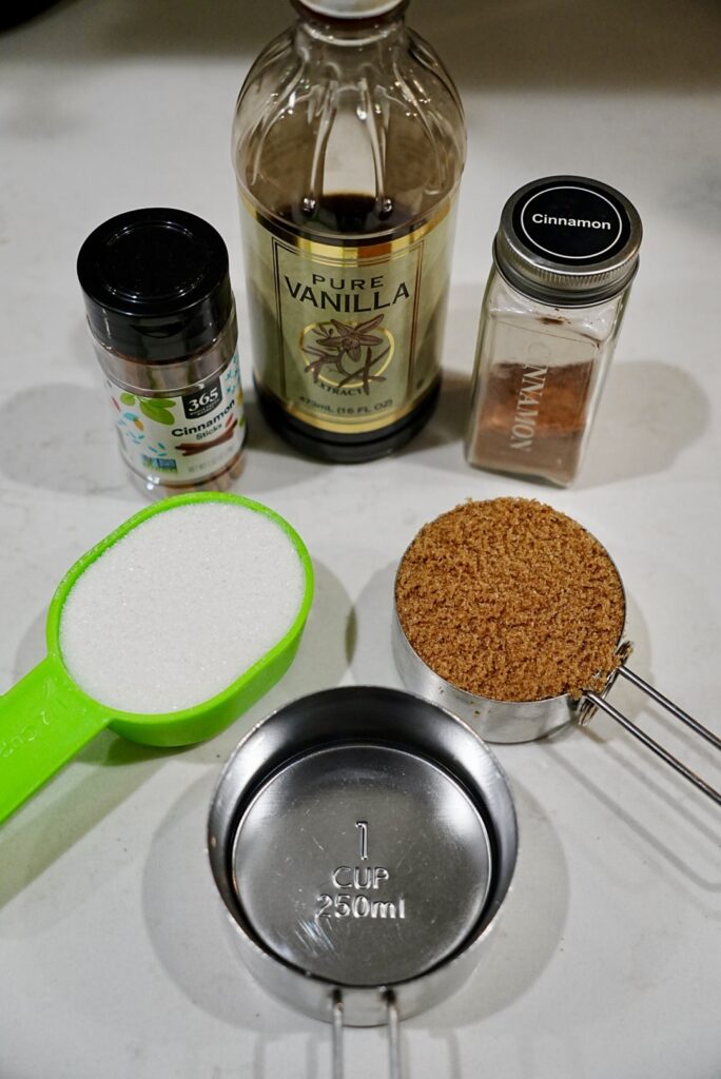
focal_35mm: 40
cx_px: 360
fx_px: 1215
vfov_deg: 47.9
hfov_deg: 33.1
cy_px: 540
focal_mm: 27
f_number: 2.8
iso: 1000
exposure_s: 1/320
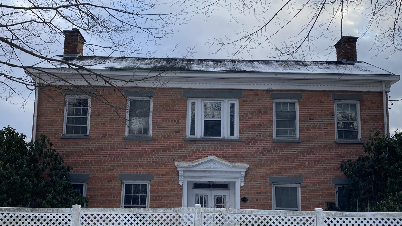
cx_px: 208
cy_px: 144
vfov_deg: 28.9
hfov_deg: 49.4
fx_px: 437
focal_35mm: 41
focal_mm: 4.25
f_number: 1.8
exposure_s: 1/613
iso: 32
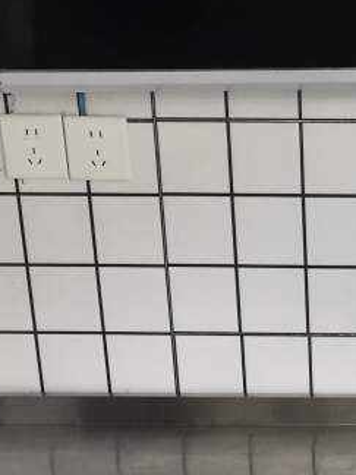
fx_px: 1220
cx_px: 398
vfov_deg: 20.7
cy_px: 555
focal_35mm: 89
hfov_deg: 16.1
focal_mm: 6.98
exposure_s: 1/100
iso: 250
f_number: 1.4
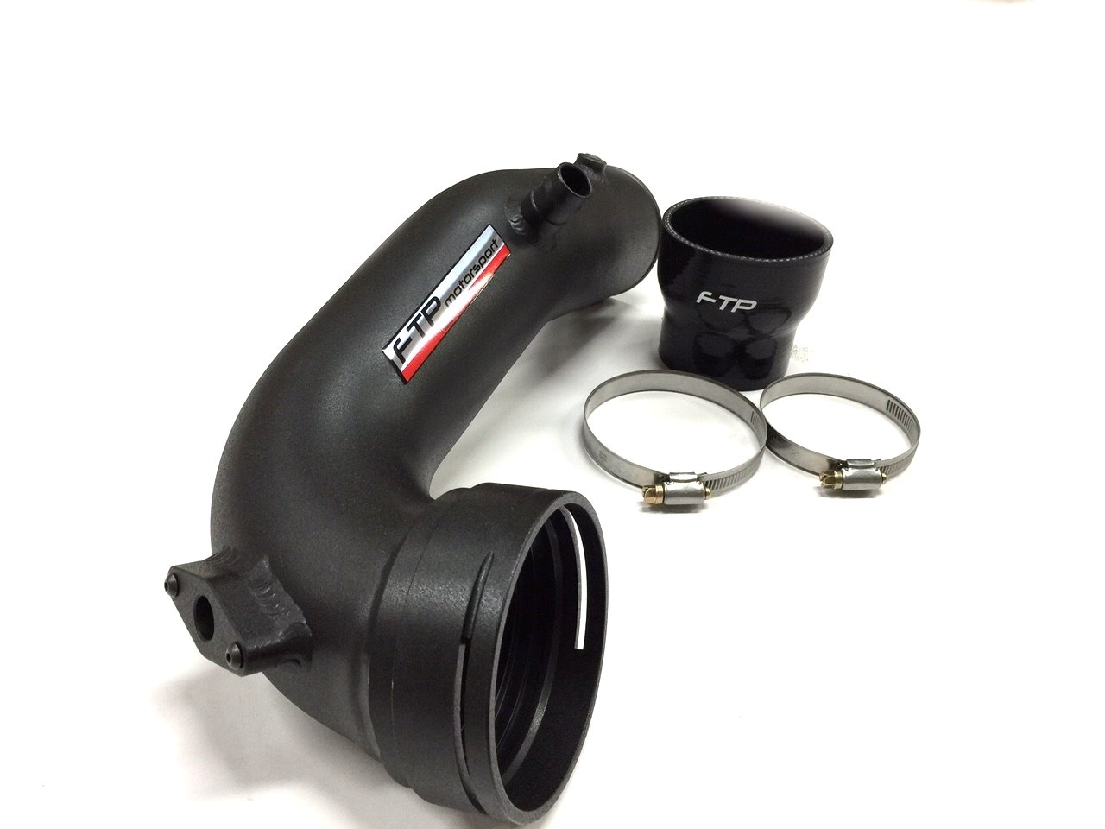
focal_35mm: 29
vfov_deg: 48.2
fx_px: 926
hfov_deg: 61.7
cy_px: 414
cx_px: 552
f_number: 2.2
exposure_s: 1/30
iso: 32
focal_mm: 4.15
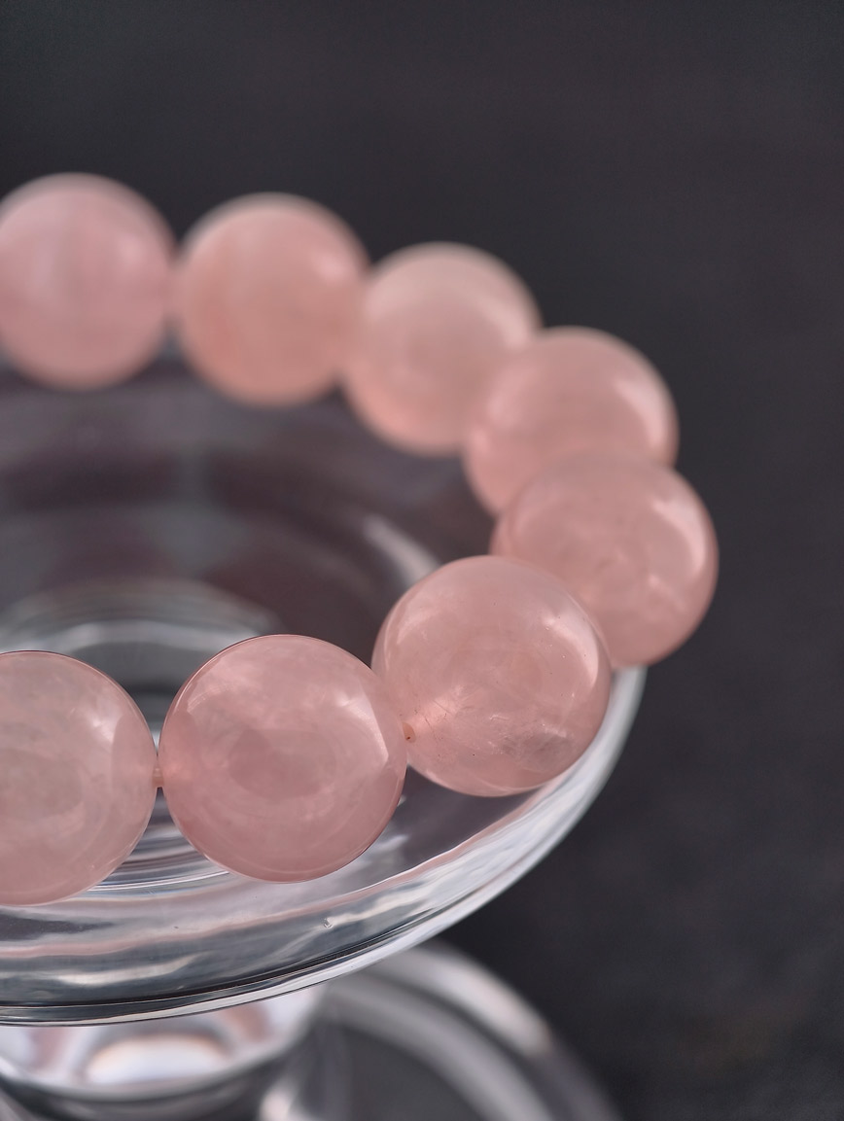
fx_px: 2757
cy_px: 560
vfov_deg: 23.0
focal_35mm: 85
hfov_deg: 17.4
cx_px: 422
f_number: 2.67
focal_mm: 22.48
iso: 125
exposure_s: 1/160
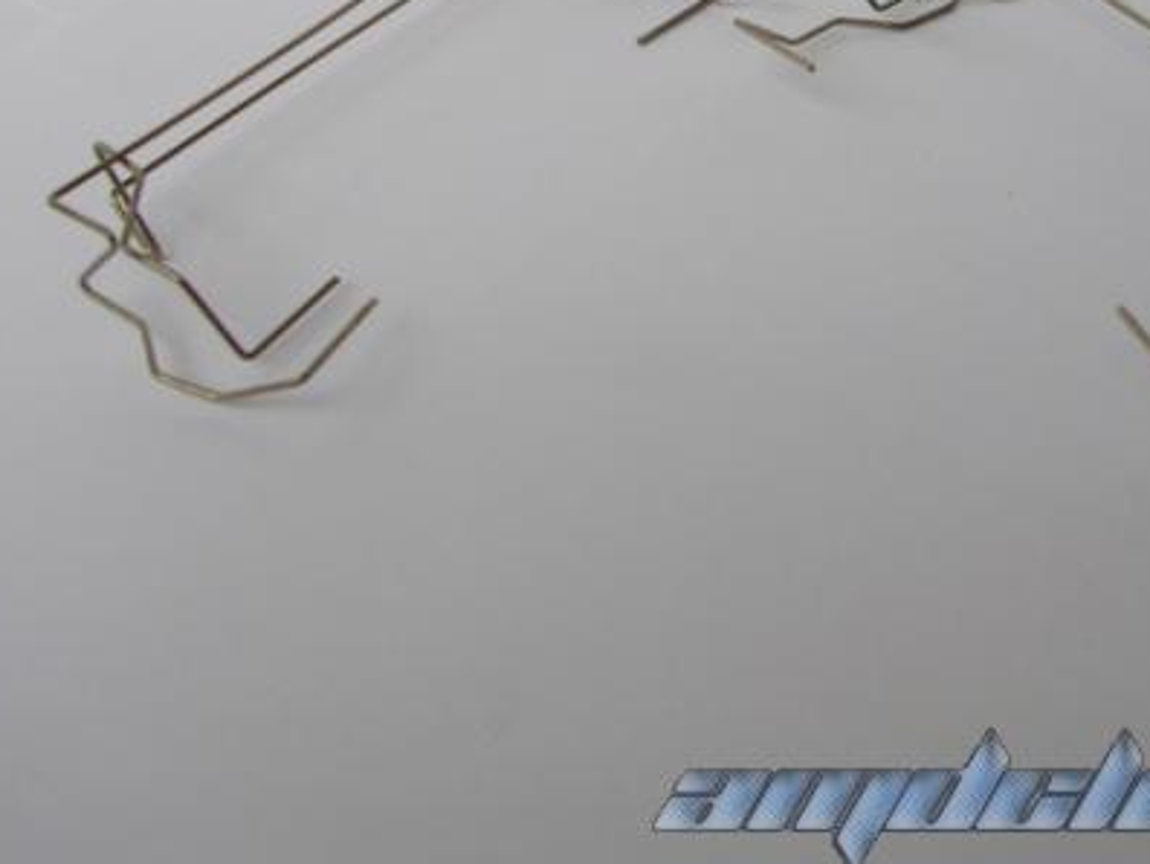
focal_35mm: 62
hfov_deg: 30.8
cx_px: 834
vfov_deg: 23.4
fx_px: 2060
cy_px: 217
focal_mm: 6.2
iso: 50
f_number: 2.9
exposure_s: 1/380
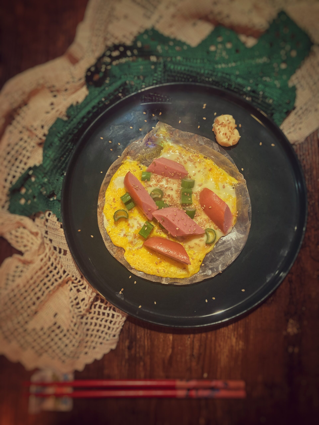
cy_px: 212
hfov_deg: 49.7
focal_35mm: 28
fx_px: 344
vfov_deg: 63.4
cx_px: 160
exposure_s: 1/50
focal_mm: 3.99
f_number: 1.8
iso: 160
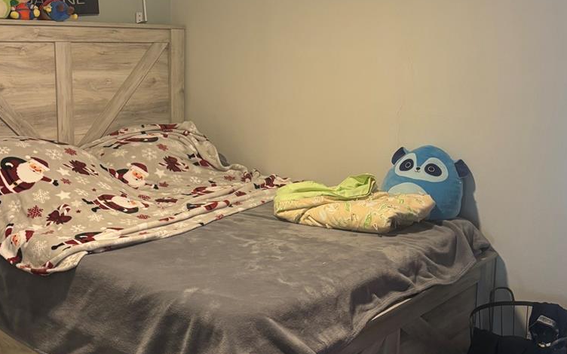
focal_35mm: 44
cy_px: 130
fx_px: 680
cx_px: 294
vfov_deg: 29.1
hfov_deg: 45.3
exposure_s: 1/60
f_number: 1.6
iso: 320
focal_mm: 5.96
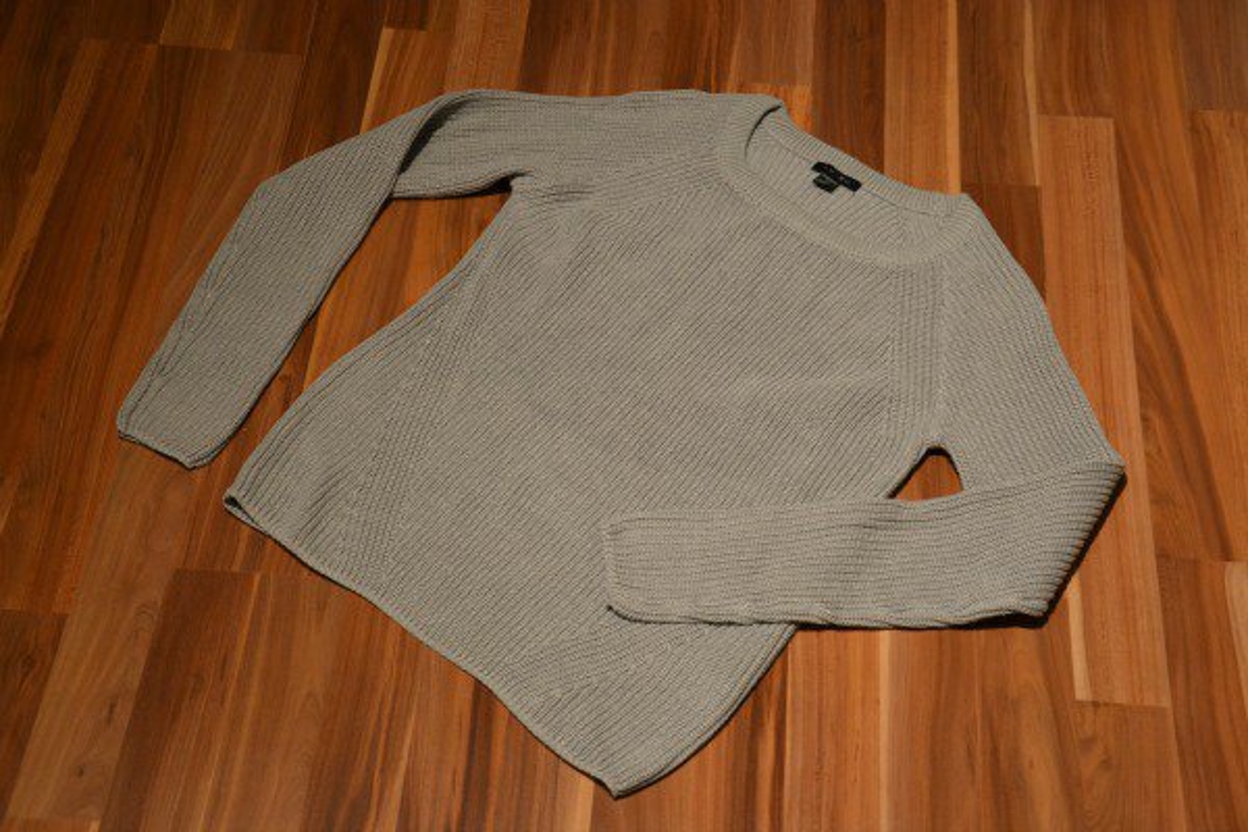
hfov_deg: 35.1
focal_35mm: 57
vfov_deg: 23.8
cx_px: 624
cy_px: 416
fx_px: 1976
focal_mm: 38
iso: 450
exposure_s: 1/15
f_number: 4.5
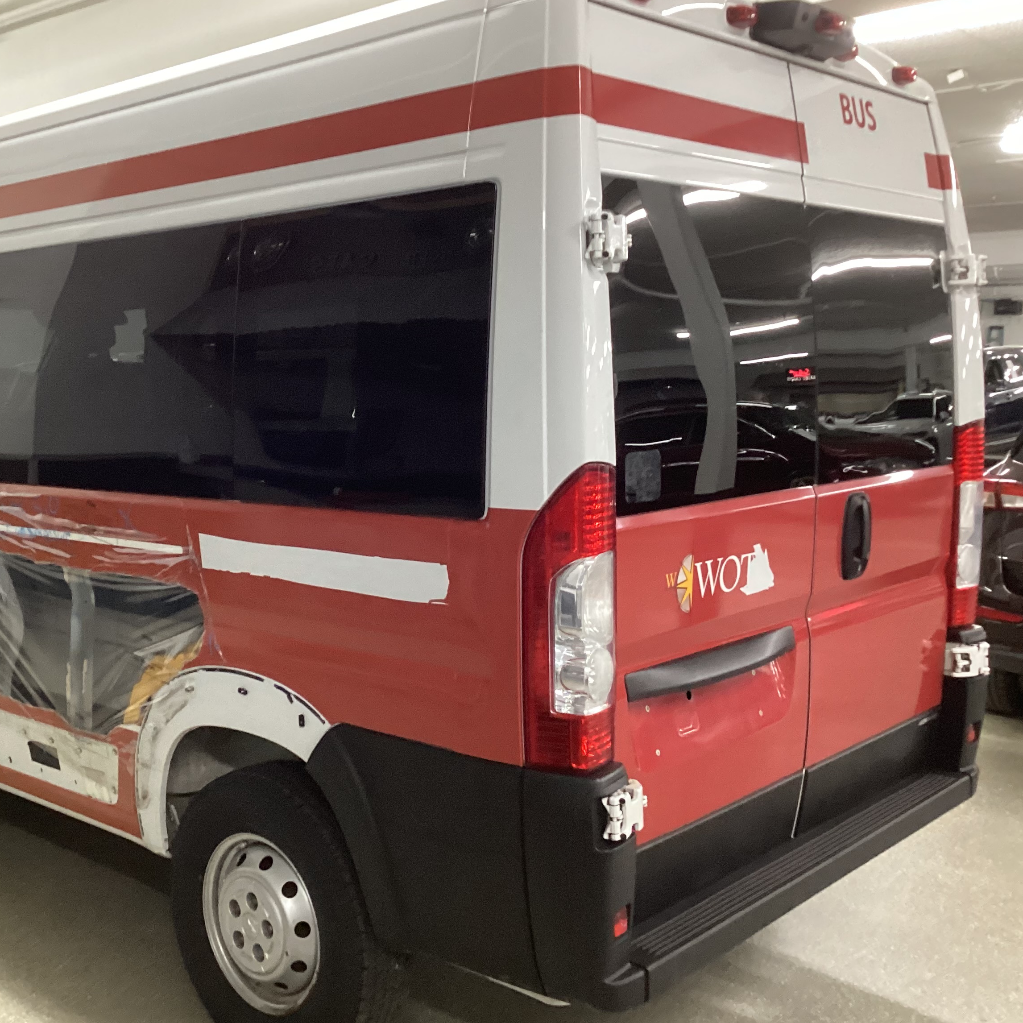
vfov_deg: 42.8
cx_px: 358
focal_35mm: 39
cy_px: 512
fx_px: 1304
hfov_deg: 42.4
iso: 320
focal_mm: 3.3
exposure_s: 1/40
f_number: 2.4
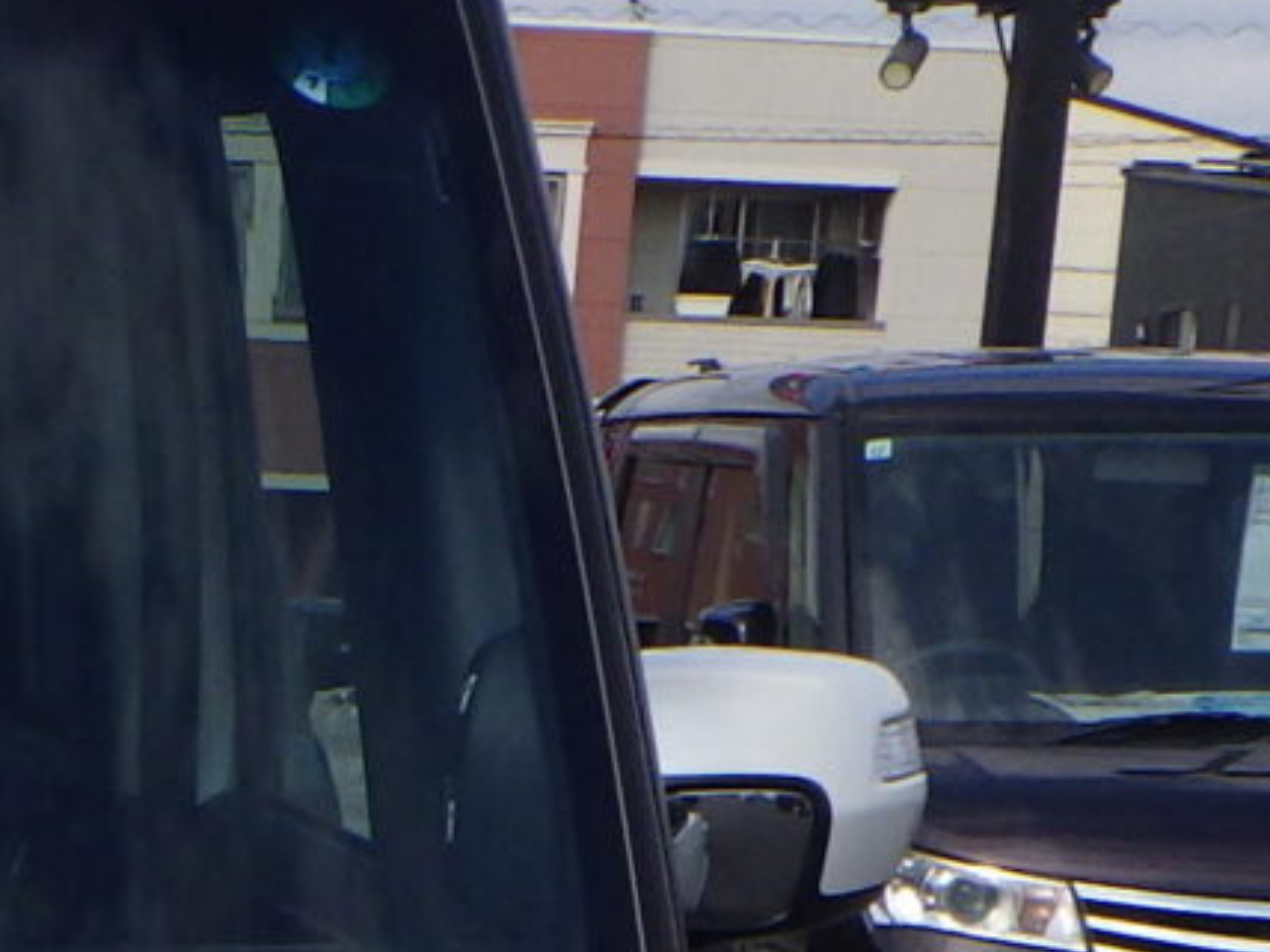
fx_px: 4916
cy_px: 1782
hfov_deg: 13.6
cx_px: -822
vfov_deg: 10.3
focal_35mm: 134
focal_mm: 5
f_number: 4.2
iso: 125
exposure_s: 1/1000
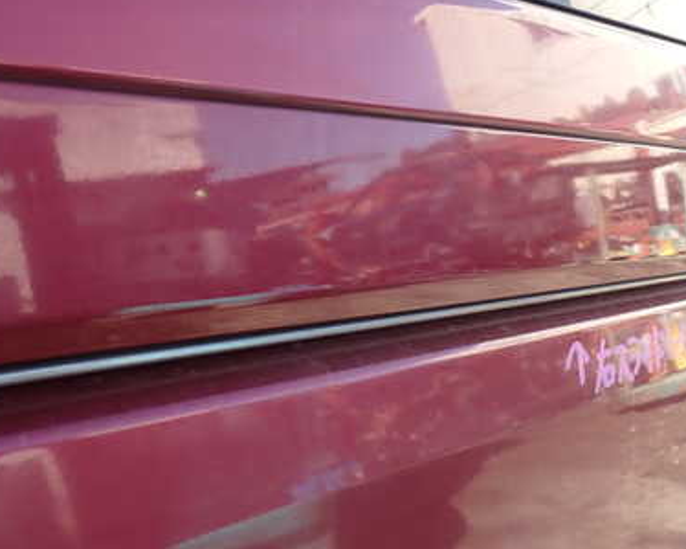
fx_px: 954
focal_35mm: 47
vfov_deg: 31.9
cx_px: 319
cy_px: 198
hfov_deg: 39.5
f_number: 3.2
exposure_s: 1/125
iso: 100
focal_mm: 5.4
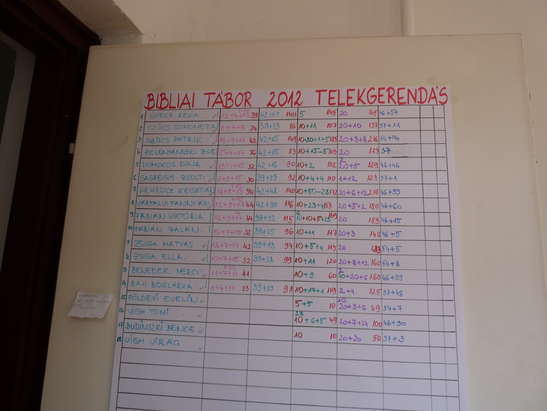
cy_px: 206
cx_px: 274
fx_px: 427
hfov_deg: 65.3
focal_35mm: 27
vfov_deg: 51.4
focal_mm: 4.8
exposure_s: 1/100
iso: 100
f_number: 3.6
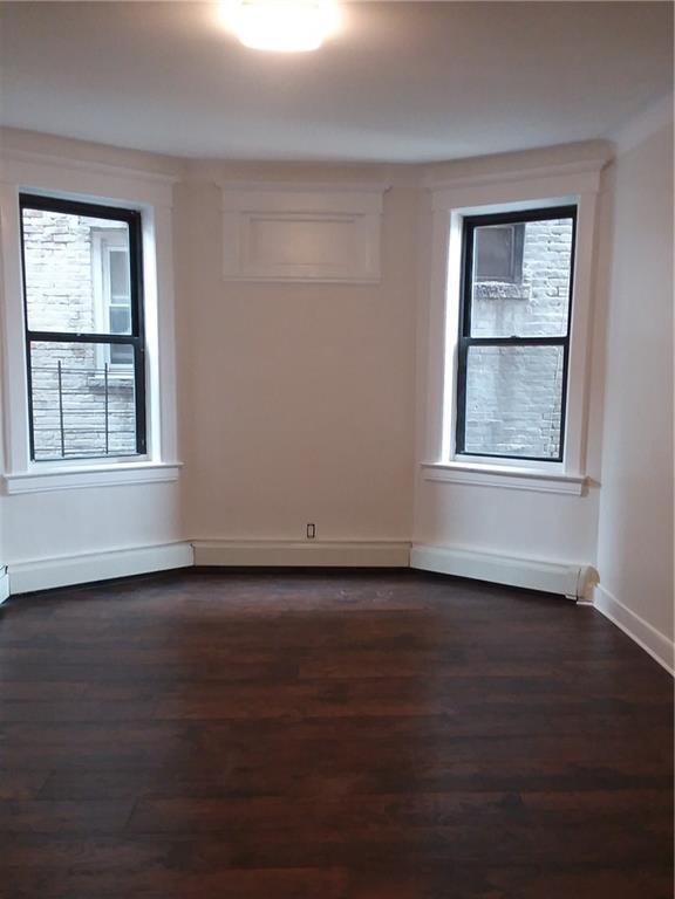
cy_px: 450
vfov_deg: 61.7
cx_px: 338
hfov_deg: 48.2
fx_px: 754
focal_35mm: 29
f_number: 1.9
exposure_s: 1/30
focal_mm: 2.47
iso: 125
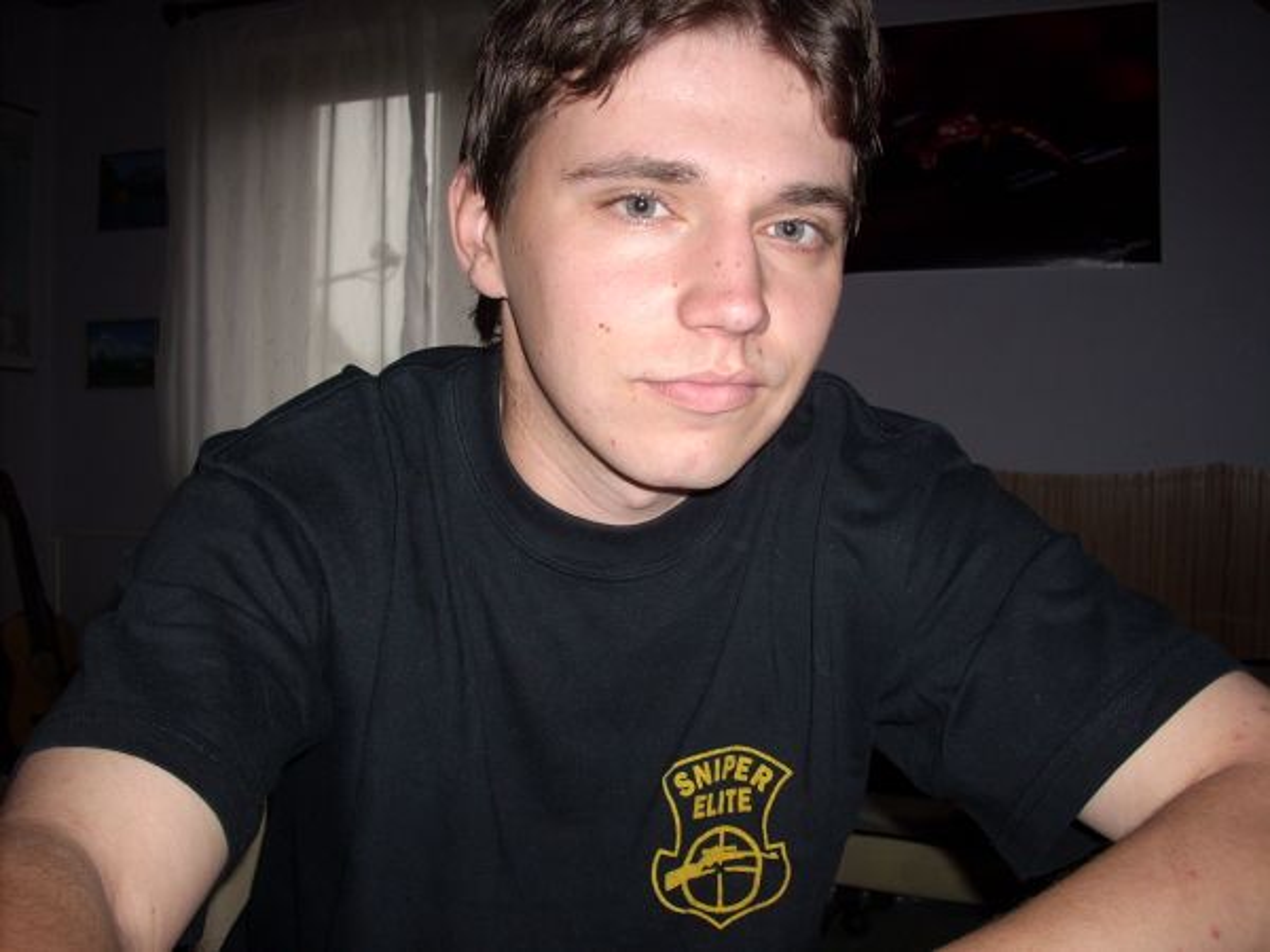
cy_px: 476
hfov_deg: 50.1
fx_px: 1357
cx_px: 635
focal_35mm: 37
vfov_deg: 38.7
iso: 64
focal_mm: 6.2
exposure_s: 1/60
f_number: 2.8
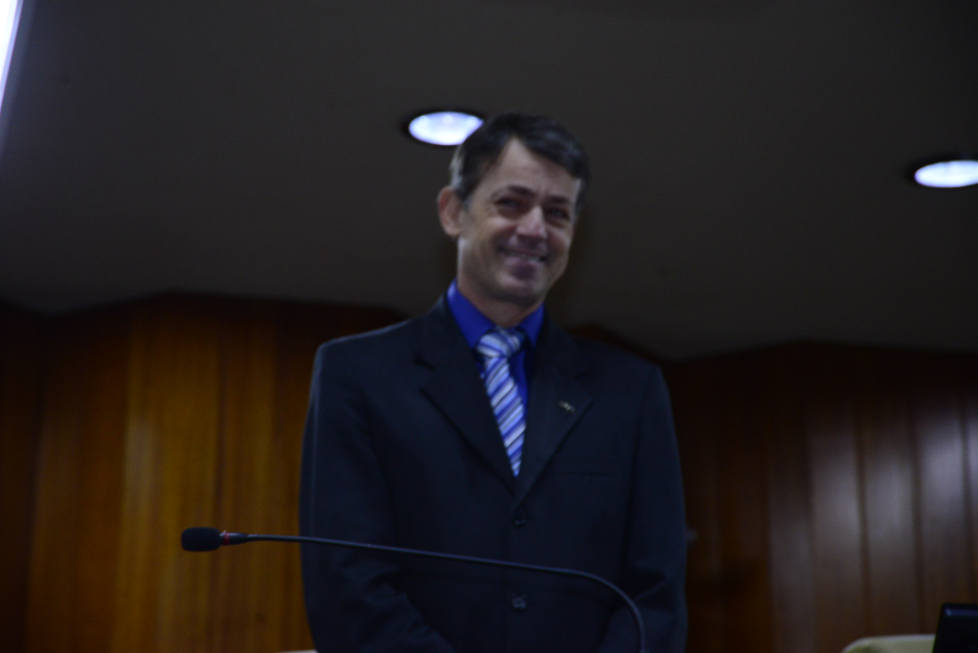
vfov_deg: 11.4
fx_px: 3261
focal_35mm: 120
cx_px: 489
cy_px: 326
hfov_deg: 17.1
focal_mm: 120
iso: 2500
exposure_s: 1/60
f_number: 5.6
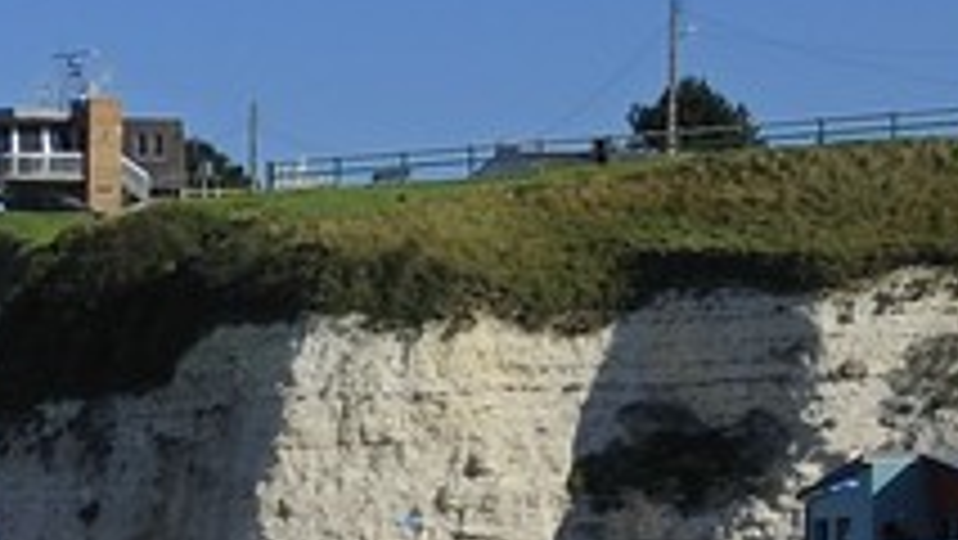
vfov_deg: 4.0
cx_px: -2361
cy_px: 963
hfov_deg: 6.3
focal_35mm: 299
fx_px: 7598
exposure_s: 1/200
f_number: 14
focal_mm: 38
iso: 200
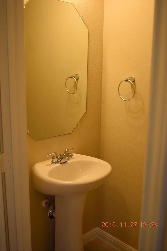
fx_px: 261
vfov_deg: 51.3
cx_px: 84
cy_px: 126
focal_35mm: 38
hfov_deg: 35.5
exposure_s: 1/60
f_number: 4
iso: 400
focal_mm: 25
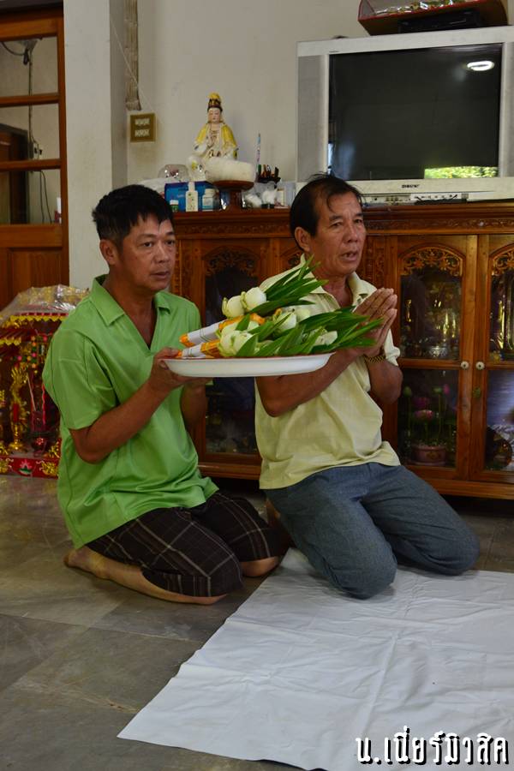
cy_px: 386
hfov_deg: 31.9
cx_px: 257
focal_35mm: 42
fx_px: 899
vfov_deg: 46.4
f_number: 6.3
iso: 800
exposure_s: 1/15
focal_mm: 28
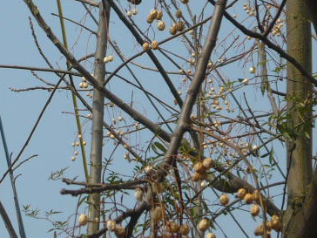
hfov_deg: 7.0
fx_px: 2573
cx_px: 108
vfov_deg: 5.3
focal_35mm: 281
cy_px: 34
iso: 100
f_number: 5.1
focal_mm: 16.5
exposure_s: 1/640
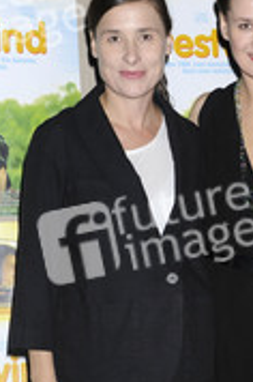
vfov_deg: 18.7
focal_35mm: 108
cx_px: 210
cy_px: 341
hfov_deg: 12.6
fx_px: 1143
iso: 500
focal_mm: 48
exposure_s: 1/200
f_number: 8
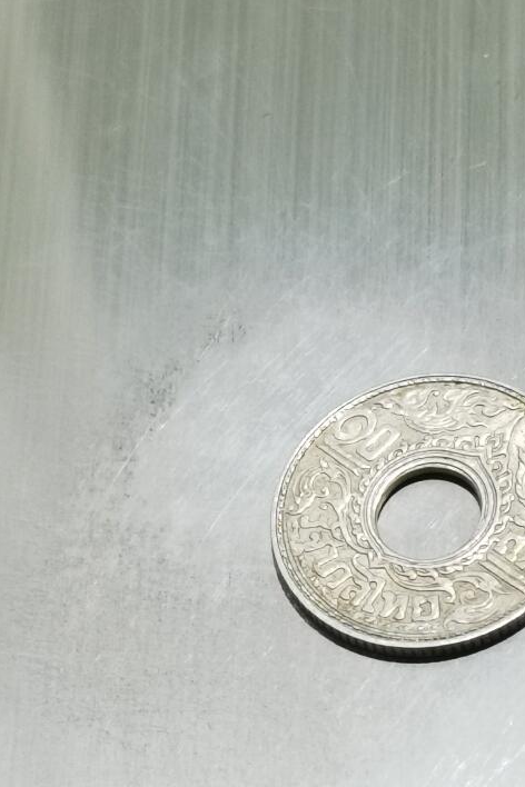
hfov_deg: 8.8
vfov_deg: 13.1
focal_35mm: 156
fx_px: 3412
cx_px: 410
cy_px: 622
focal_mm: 6.67
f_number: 1.9
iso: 125
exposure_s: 1/100
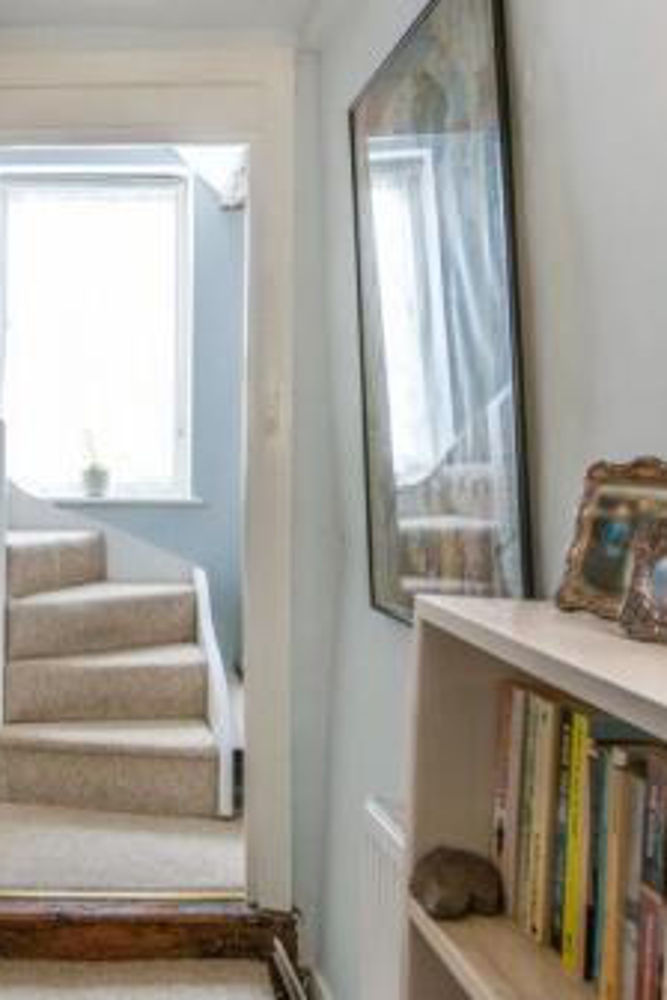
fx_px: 1028
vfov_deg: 51.9
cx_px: 57
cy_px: 484
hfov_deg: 33.8
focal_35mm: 37
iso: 200
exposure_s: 1/3
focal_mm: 19
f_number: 9
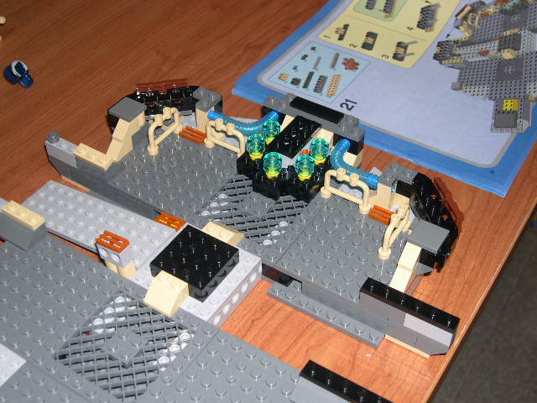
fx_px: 729
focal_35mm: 47
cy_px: 202
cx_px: 268
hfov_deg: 40.4
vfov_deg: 30.9
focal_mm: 10.1
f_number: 3.1
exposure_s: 1/60
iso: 100
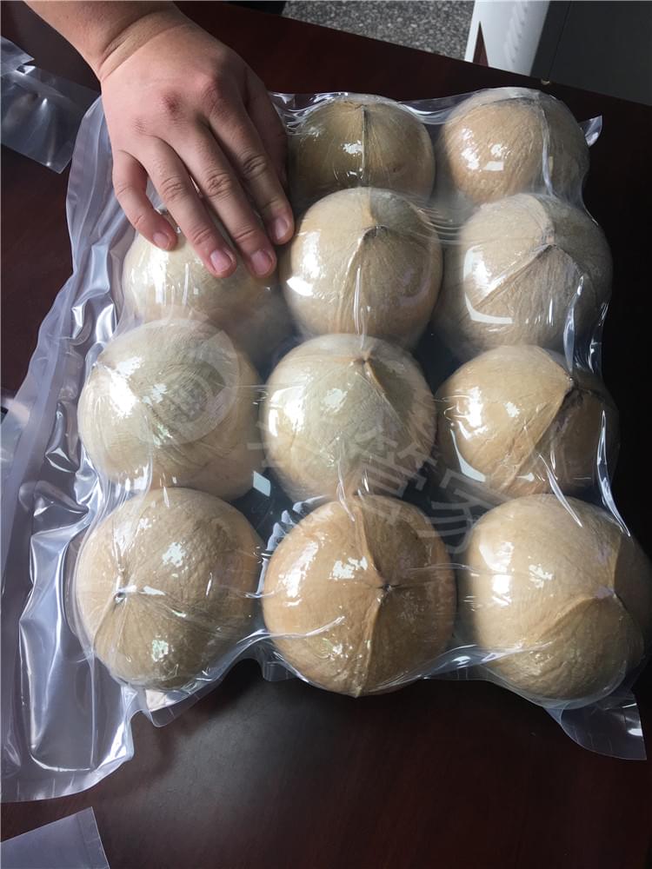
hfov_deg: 48.2
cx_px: 326
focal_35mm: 29
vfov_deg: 61.7
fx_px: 728
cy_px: 434
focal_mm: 4.15
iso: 40
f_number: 2.2
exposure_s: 1/100
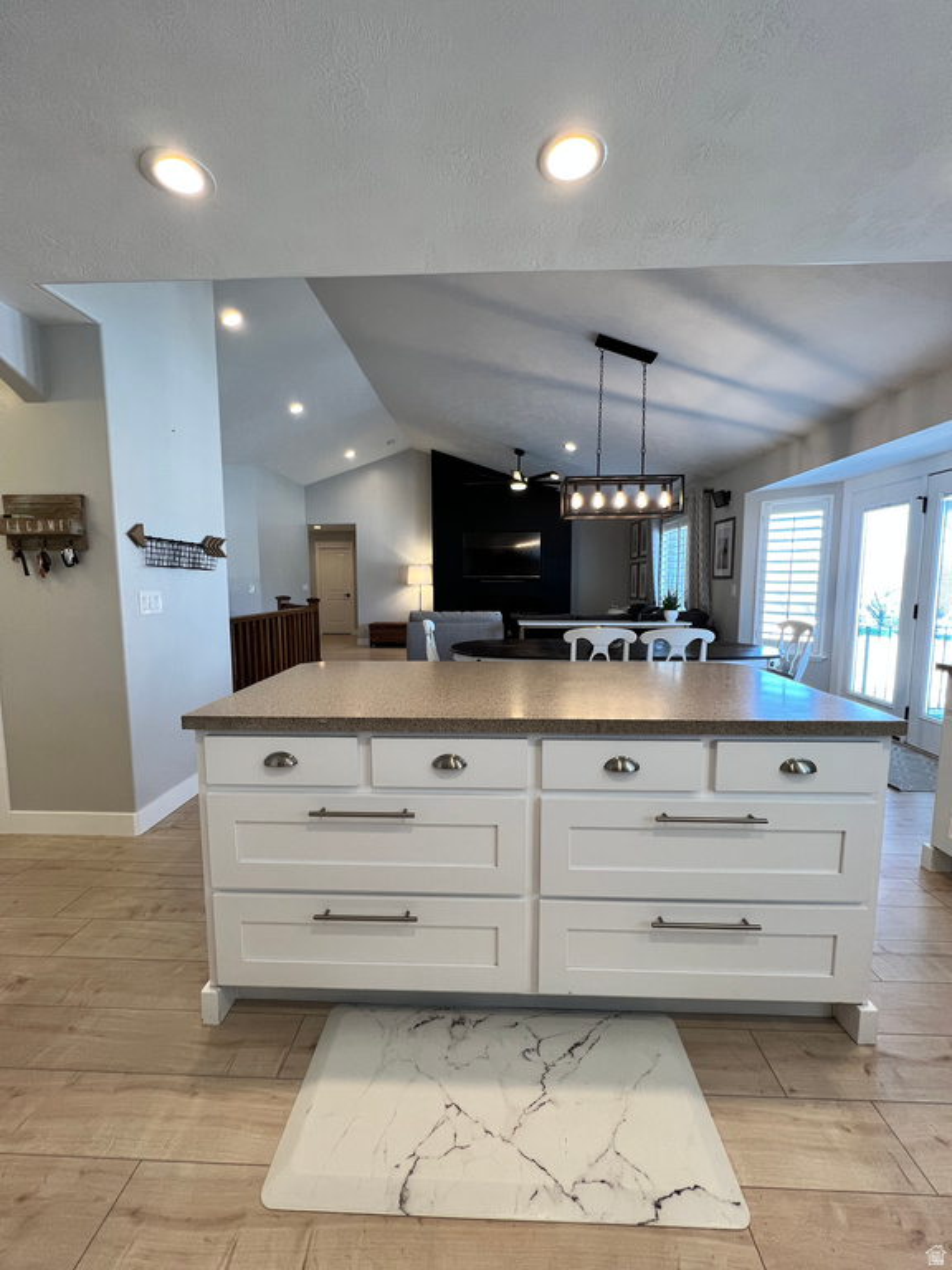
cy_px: 635
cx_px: 476
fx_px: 477
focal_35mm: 13
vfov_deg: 106.2
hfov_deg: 89.9
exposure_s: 1/120
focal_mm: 1.57
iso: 125
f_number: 1.8
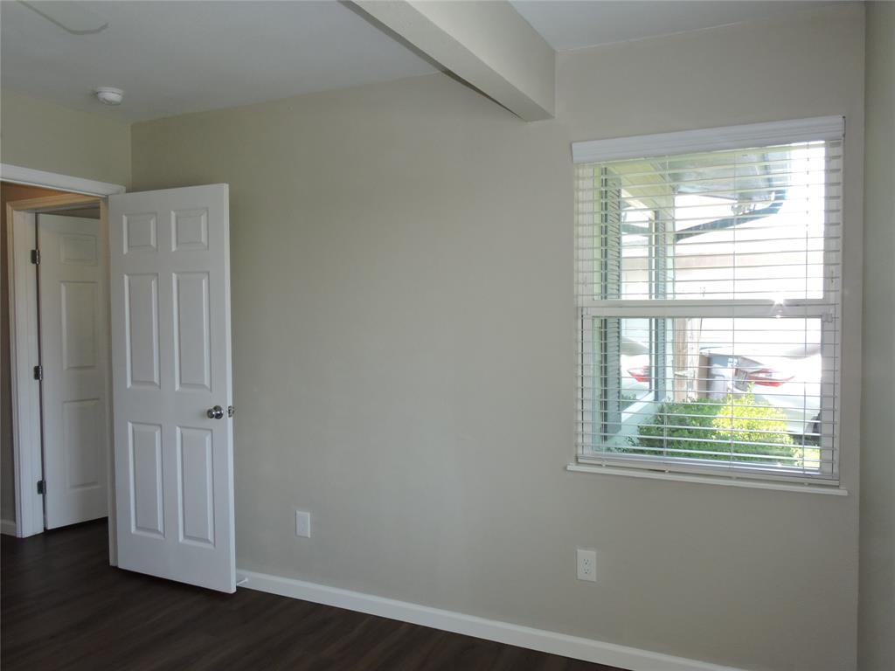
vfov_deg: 49.7
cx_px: 448
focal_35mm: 28
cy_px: 336
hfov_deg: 63.4
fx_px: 724
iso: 200
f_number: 6.3
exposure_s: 1/40
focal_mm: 5
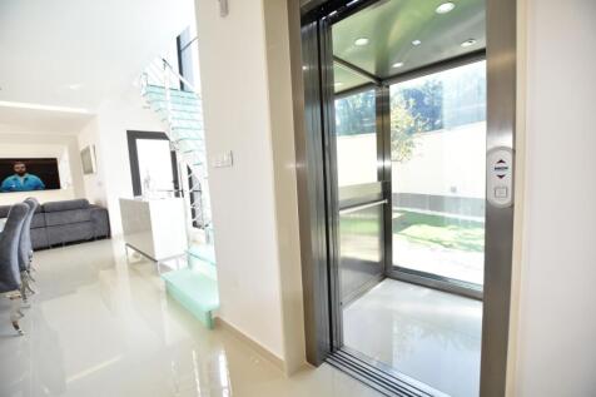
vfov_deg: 77.3
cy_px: 198
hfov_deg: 100.4
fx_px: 248
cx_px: 298
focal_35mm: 15
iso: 200
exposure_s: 1/160
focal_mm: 10
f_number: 3.5
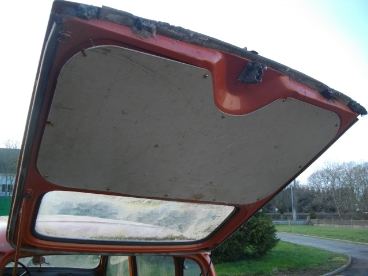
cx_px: 184
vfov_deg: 45.4
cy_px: 138
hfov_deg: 58.4
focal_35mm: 31
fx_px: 330
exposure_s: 1/160
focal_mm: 5.7
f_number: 2.9
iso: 100
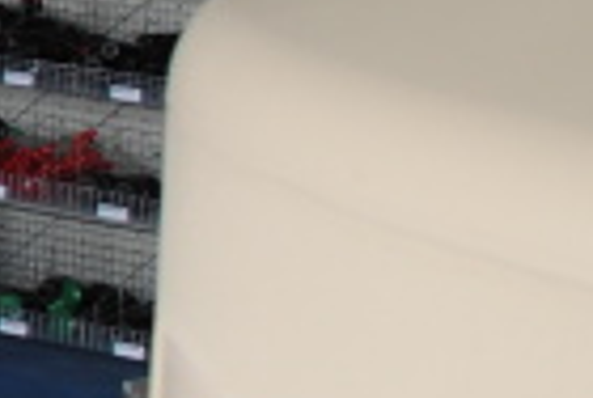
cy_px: -222
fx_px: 3252
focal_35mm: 197
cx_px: -1224
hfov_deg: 8.6
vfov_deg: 6.9
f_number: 4.5
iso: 200
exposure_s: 1/80
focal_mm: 18
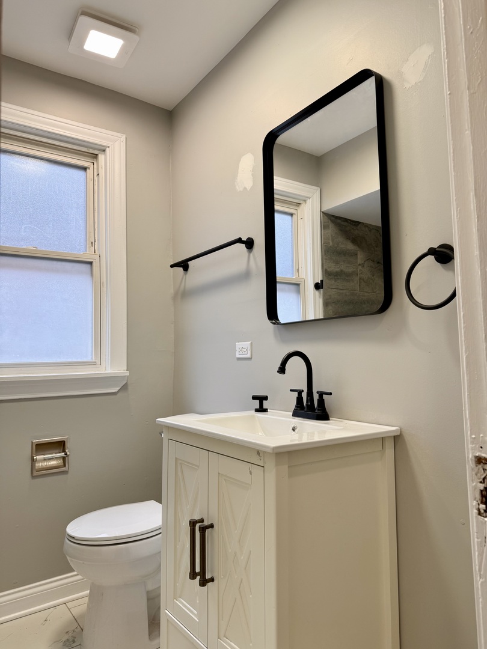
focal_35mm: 24
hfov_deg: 56.8
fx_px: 450
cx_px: 244
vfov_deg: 71.6
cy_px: 324
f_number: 1.78
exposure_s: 1/120
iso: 64
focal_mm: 6.76
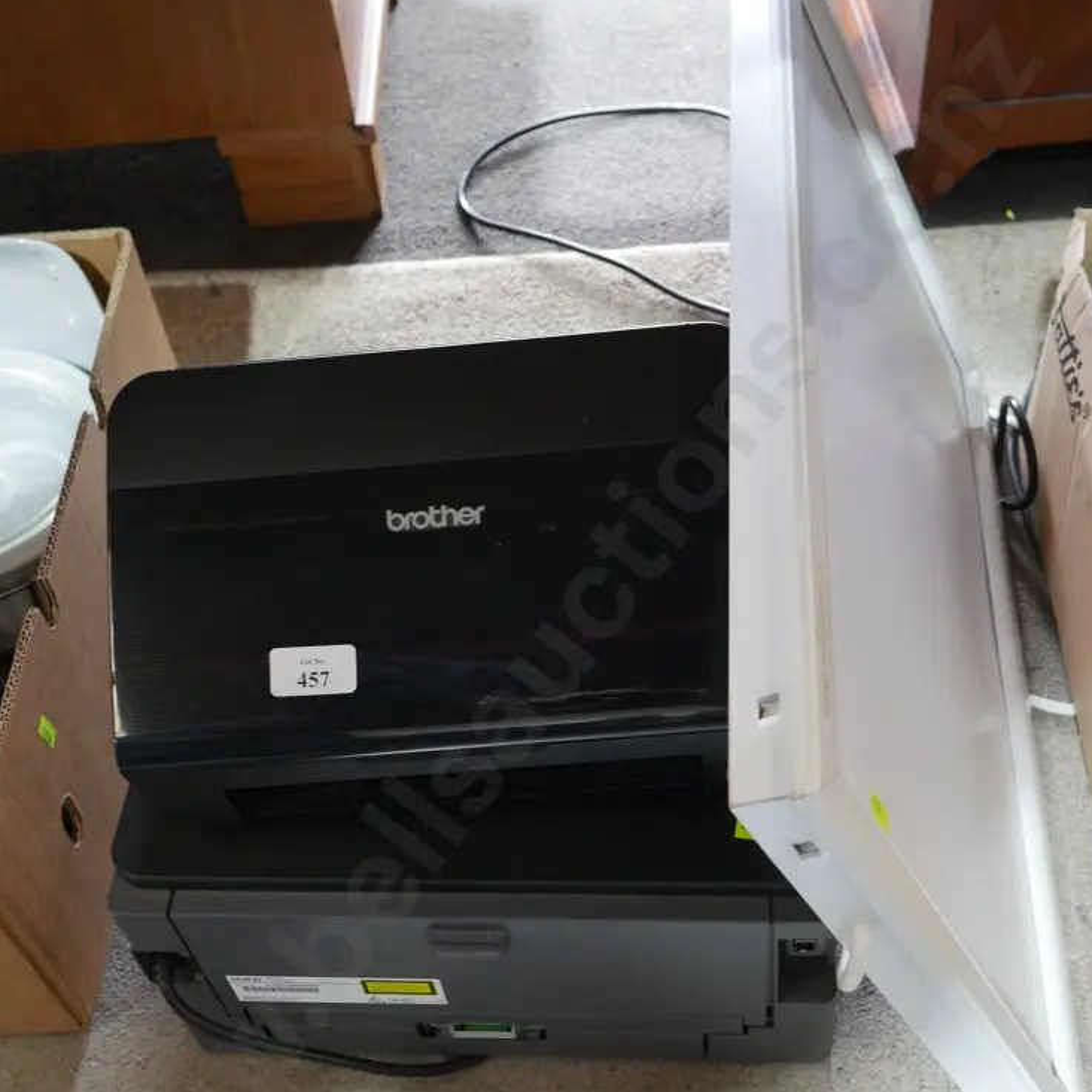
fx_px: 1499
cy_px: 653
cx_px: 559
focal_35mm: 42
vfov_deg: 39.9
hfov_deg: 40.0
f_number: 4
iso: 1600
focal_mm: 17
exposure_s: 1/60
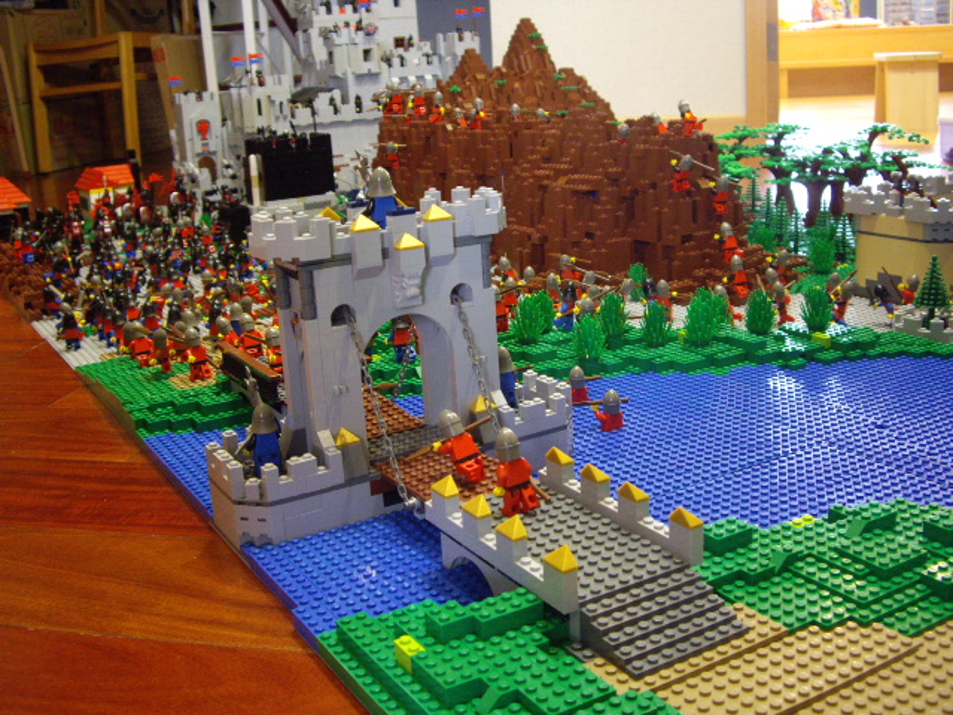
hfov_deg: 49.0
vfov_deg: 37.7
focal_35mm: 38
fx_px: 1046
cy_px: 358
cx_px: 476
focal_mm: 7.9
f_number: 2.8
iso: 400
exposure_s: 1/13
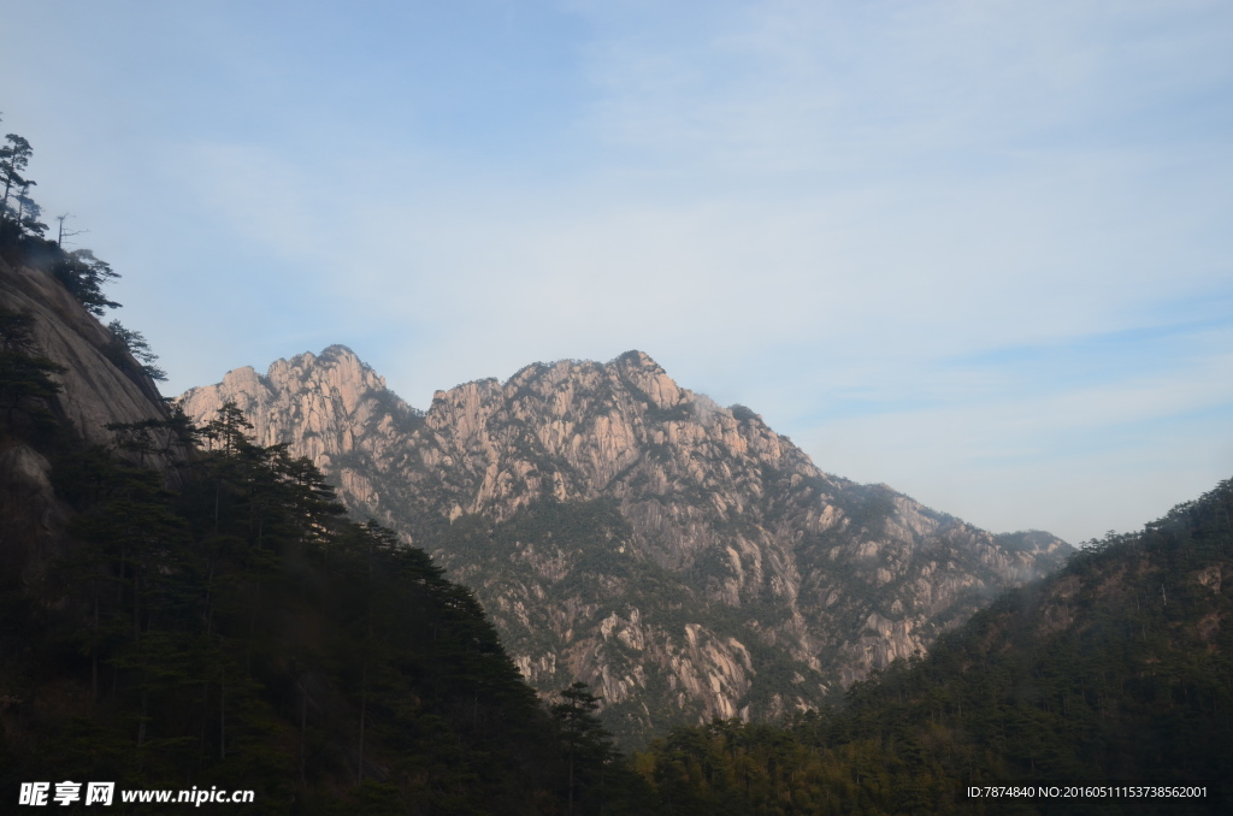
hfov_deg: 59.6
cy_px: 408
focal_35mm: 32
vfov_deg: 41.5
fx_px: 1077
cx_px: 616
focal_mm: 21
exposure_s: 1/80
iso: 200
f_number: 10
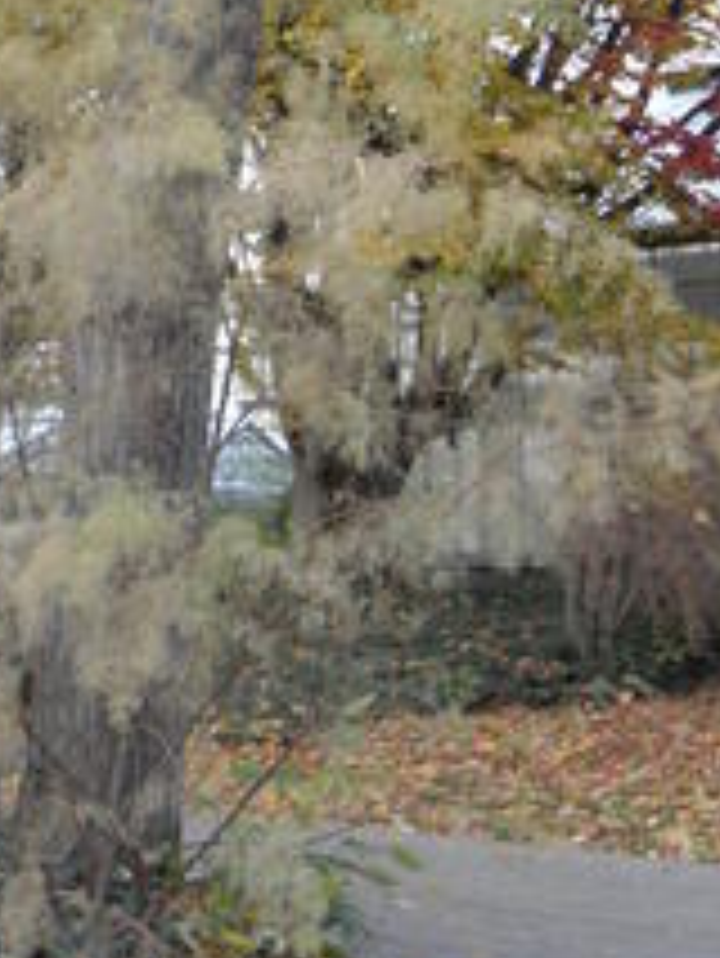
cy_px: 13
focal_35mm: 87
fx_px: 2410
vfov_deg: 21.7
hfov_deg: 17.0
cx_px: 256
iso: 125
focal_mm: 5.16
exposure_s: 1/13
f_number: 2.9
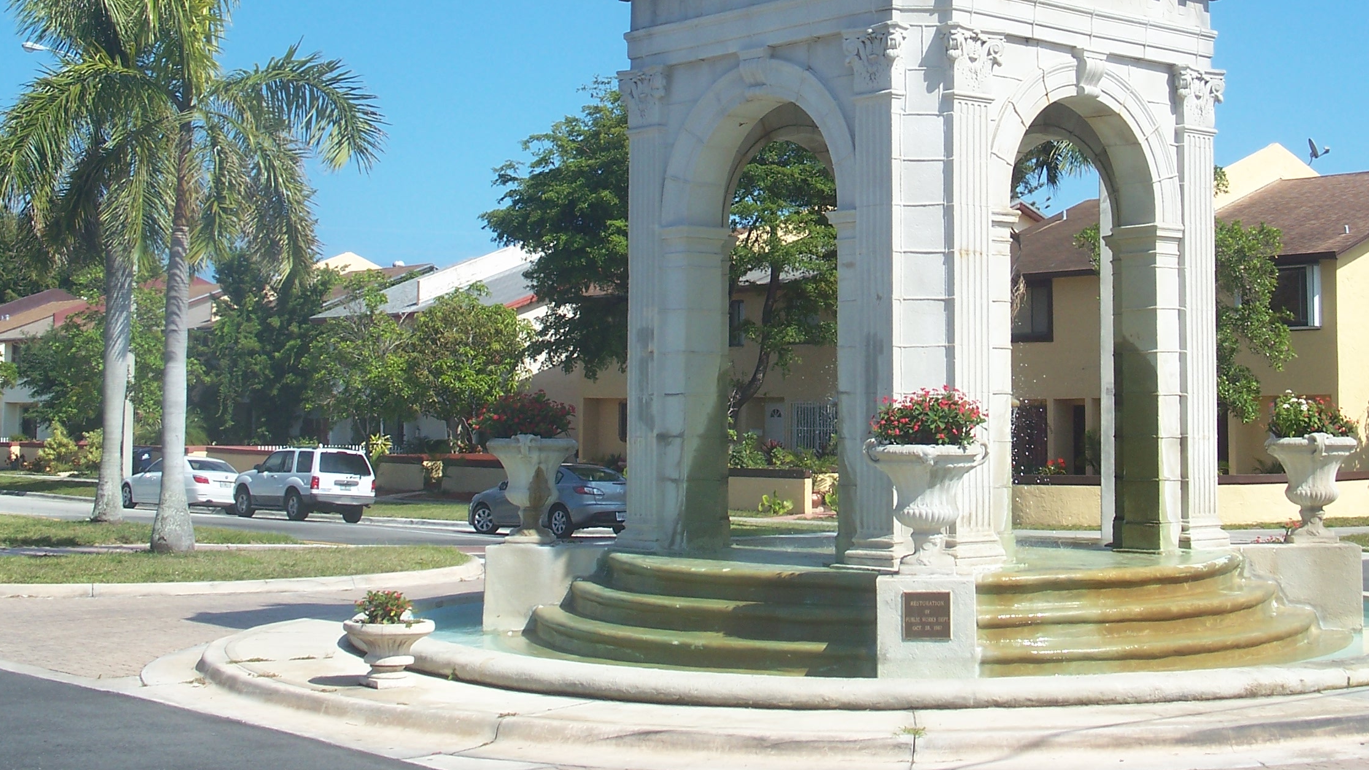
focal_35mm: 59
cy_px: 137
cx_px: 839
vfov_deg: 20.1
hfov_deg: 35.3
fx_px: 2142
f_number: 4
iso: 64
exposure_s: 1/500
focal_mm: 7.8
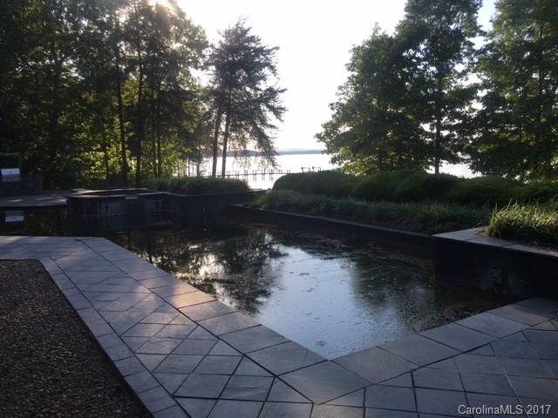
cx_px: 279
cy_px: 209
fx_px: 467
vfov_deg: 48.2
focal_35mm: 29
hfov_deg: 61.7
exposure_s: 1/777
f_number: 2.2
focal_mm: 4.15
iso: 25
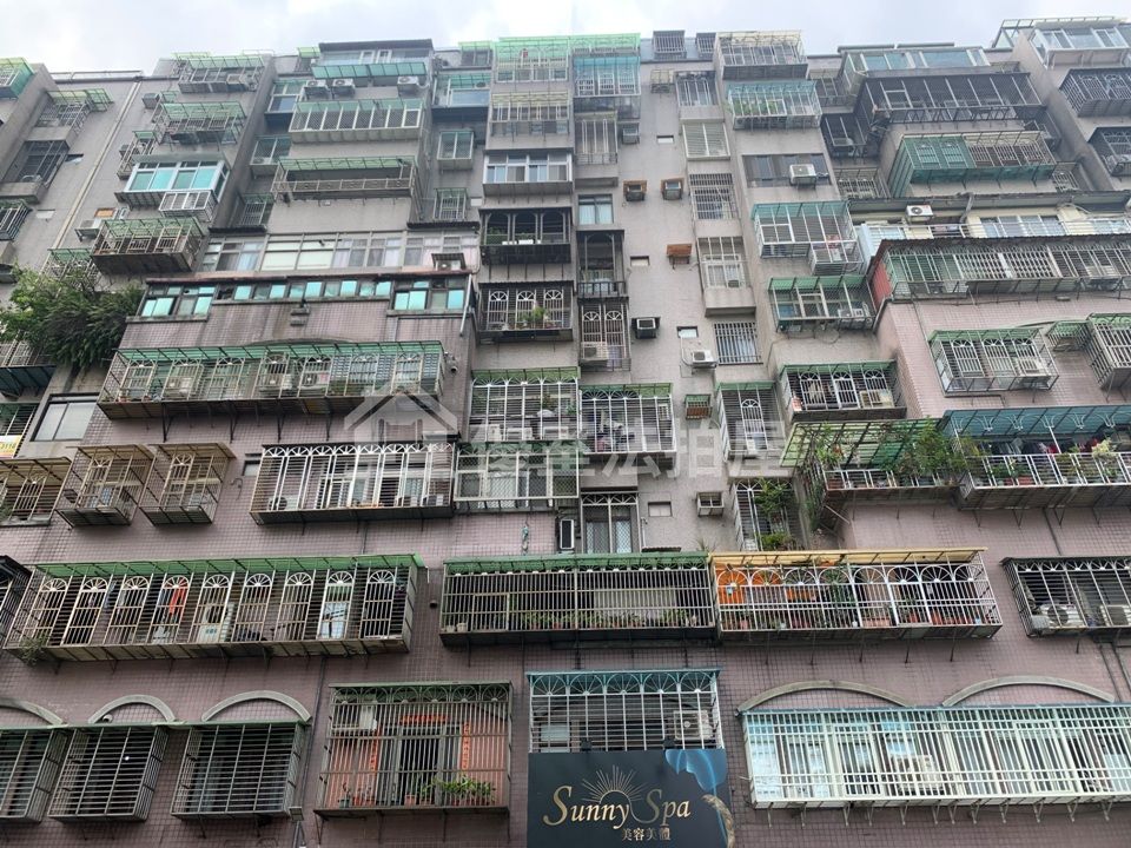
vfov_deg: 53.1
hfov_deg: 67.3
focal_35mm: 26
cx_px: 566
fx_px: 849
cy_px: 424
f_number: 1.8
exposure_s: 1/635
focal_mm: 4.25
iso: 25
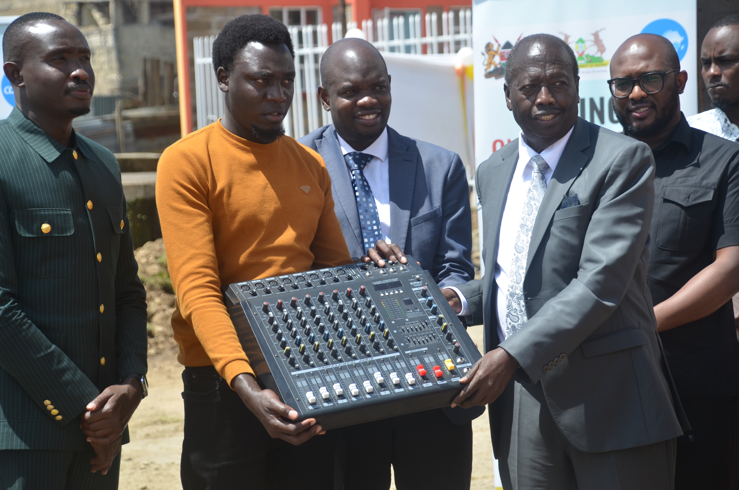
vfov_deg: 12.1
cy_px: 245
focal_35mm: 112
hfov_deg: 18.2
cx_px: 370
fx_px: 2305
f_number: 6.3
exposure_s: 1/640
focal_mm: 75
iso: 200
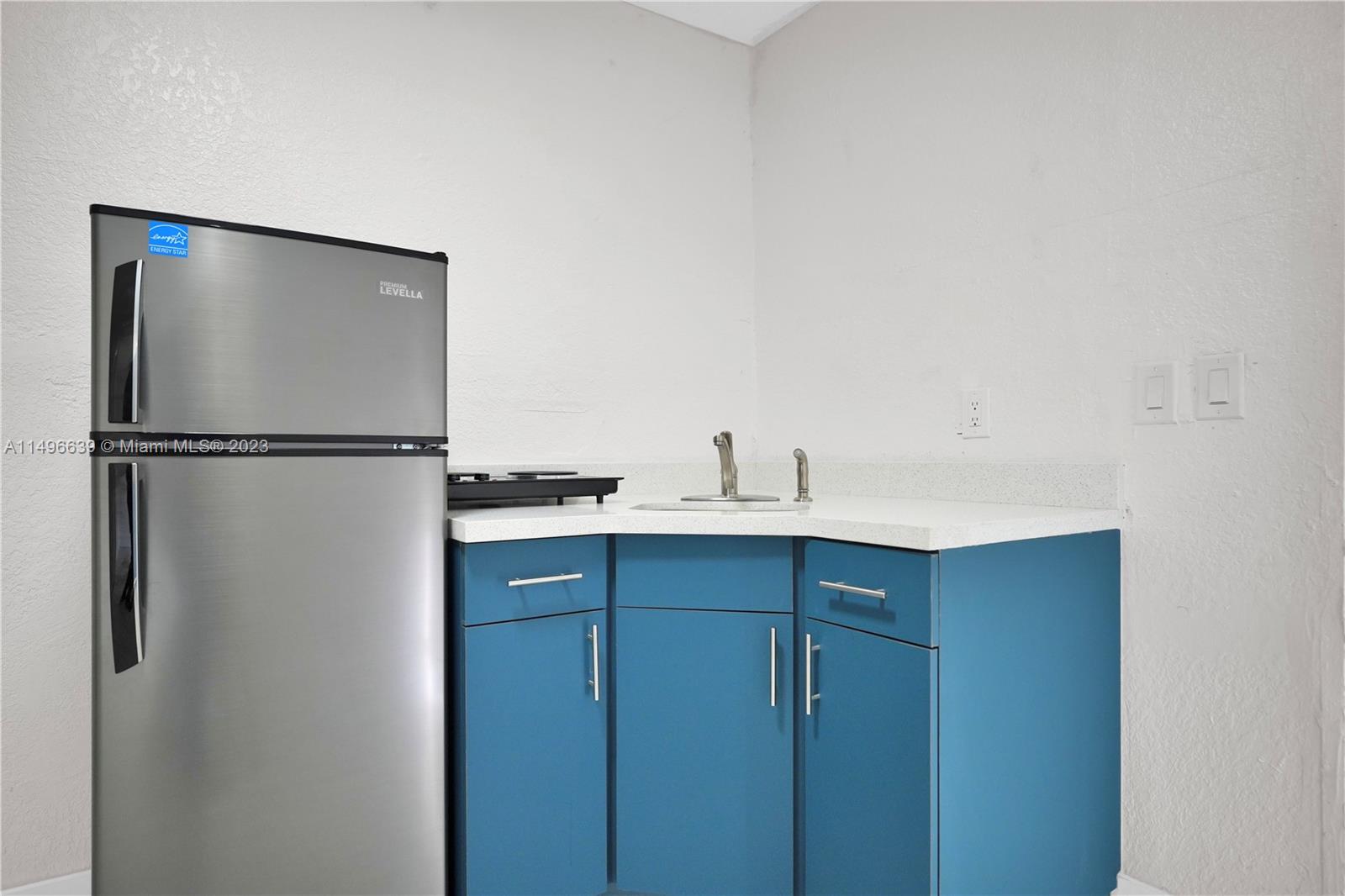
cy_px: 448
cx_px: 672
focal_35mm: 20
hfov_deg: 84.0
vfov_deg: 61.9
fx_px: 747
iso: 400
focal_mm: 20
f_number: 4
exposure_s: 1/125
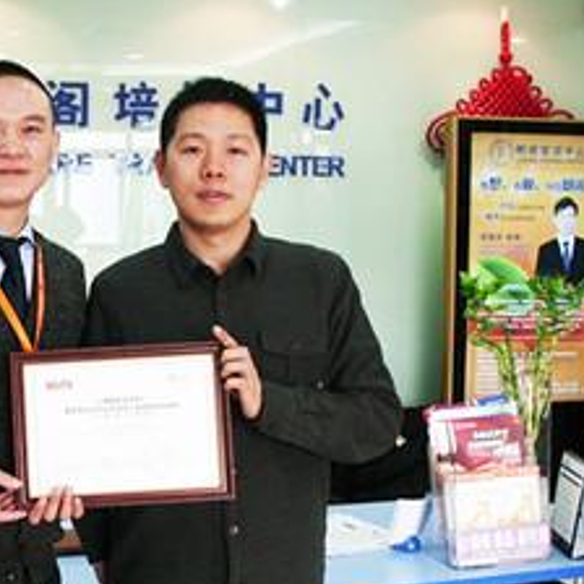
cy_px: 382
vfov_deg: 24.2
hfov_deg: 23.8
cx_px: 86
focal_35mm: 71
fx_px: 1355
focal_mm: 6.3
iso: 200
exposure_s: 1/60
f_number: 2.9
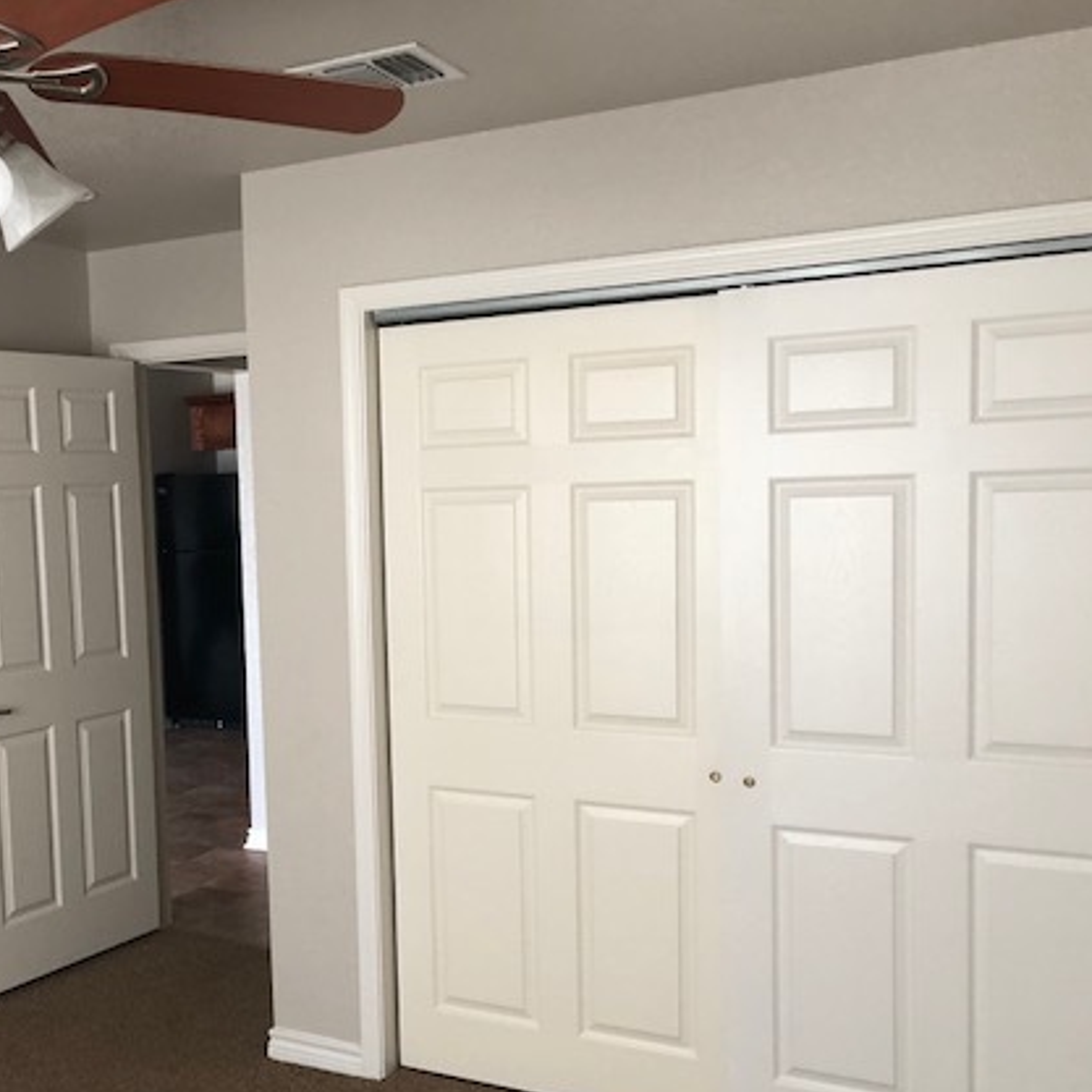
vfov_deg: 43.8
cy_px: 618
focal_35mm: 38
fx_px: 1356
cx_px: 301
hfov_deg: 42.8
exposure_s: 1/17
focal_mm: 3.99
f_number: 1.8
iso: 40
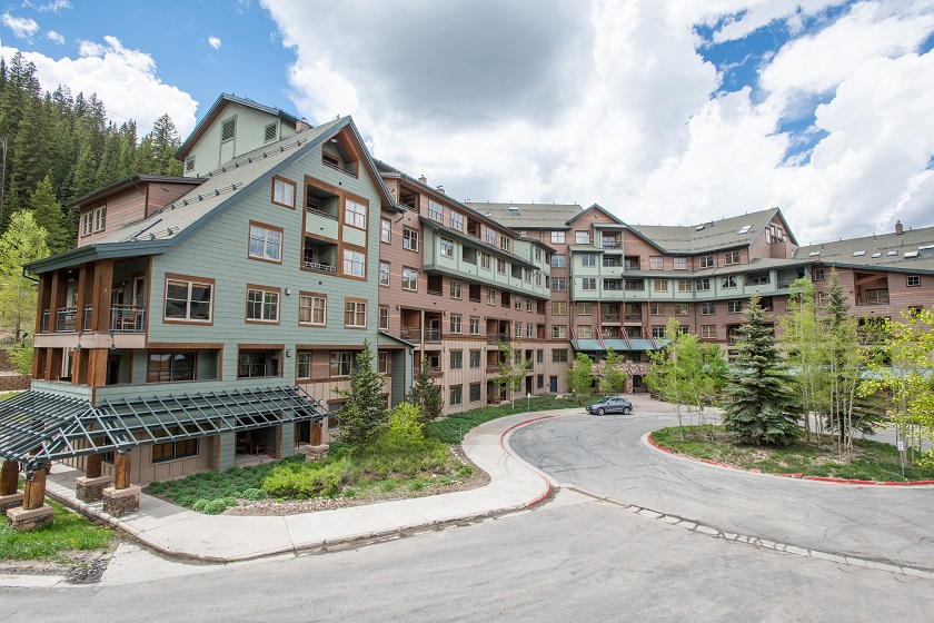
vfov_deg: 70.4
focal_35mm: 17
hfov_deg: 93.3
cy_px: 312
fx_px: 441
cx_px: 467
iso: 400
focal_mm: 17
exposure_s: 1/500
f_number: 8
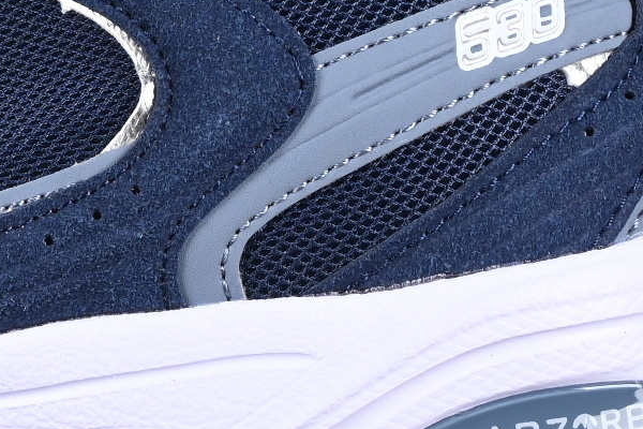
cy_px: -24
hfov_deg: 5.9
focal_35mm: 348
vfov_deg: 3.9
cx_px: -111
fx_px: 6215
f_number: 6.3
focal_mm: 50
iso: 160
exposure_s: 1/60
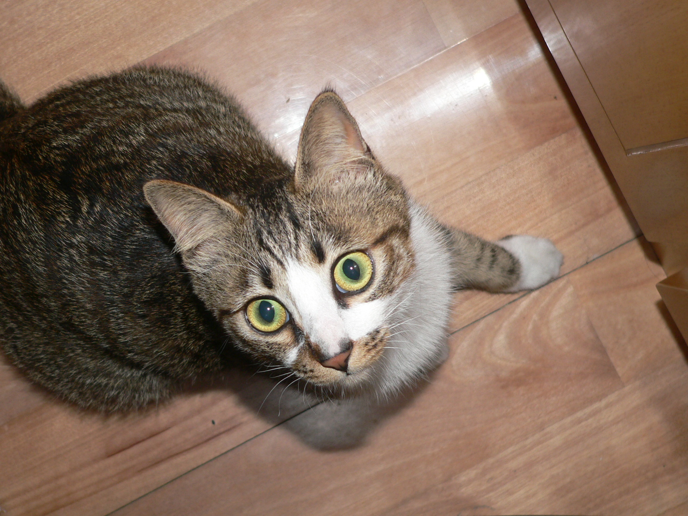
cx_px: 344
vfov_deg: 22.6
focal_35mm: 65
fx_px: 1292
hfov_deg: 29.8
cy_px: 258
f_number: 2.8
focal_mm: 10.7
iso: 100
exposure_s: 1/60
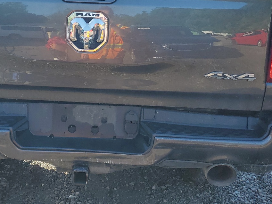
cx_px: 80
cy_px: 73
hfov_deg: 38.2
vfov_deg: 29.5
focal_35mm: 49
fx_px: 385
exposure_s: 1/714
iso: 50
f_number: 1.5
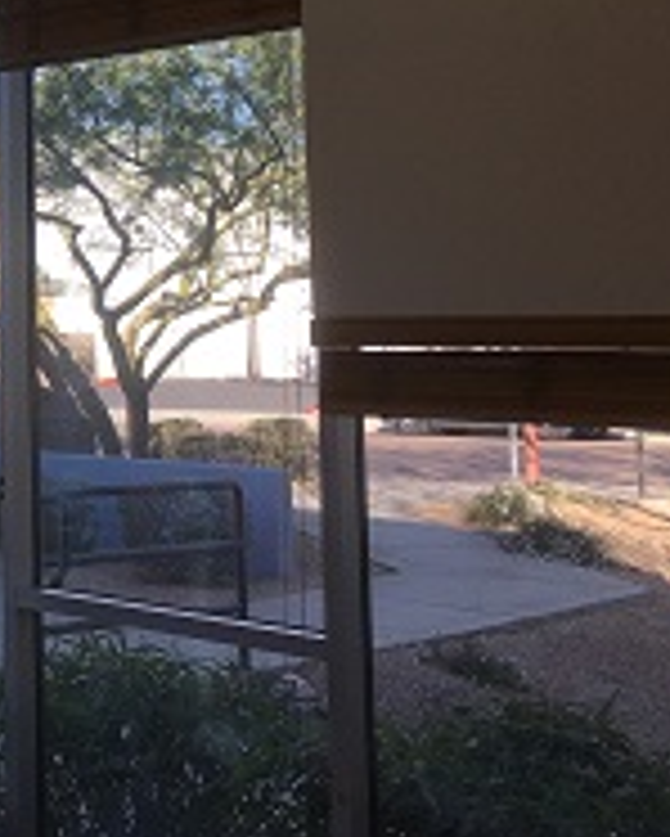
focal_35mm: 70
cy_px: 173
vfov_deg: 26.6
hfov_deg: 19.8
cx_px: -243
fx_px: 1734
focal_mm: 4.15
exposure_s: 1/496
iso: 25
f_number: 2.2
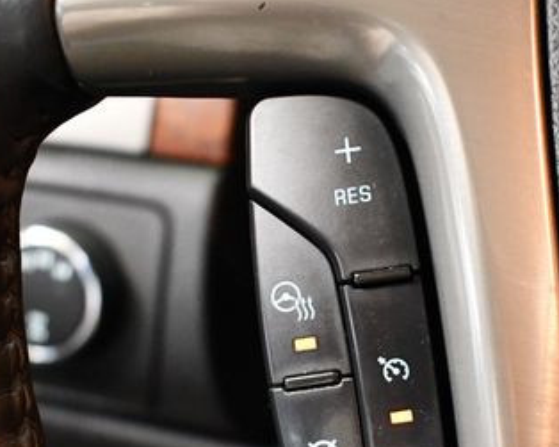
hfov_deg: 27.3
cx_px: 377
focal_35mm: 69
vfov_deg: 21.8
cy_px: 369
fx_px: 1141
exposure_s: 1/80
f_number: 3.5
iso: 3200
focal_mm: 18
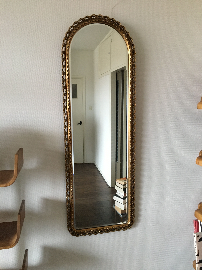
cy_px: 135
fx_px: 226
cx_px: 101
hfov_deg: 48.2
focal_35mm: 29
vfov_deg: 61.7
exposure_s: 1/33
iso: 200
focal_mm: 4.15
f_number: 2.2
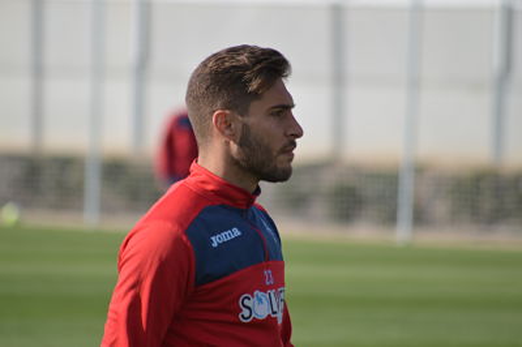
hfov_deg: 4.6
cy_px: 174
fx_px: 6519
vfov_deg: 3.0
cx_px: 261
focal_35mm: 450
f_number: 5.6
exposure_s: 1/400
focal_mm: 300
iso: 100
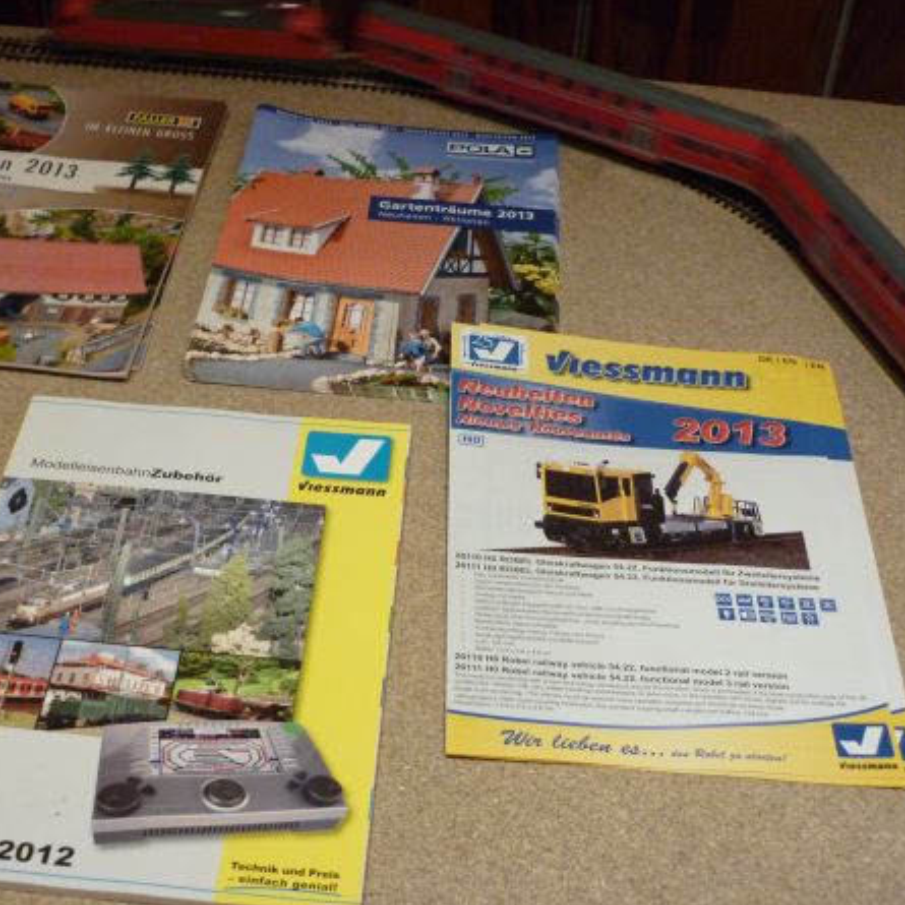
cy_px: 451
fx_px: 1479
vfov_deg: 34.0
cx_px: 366
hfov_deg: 33.9
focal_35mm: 50
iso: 400
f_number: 3
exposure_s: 1/25
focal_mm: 6.9
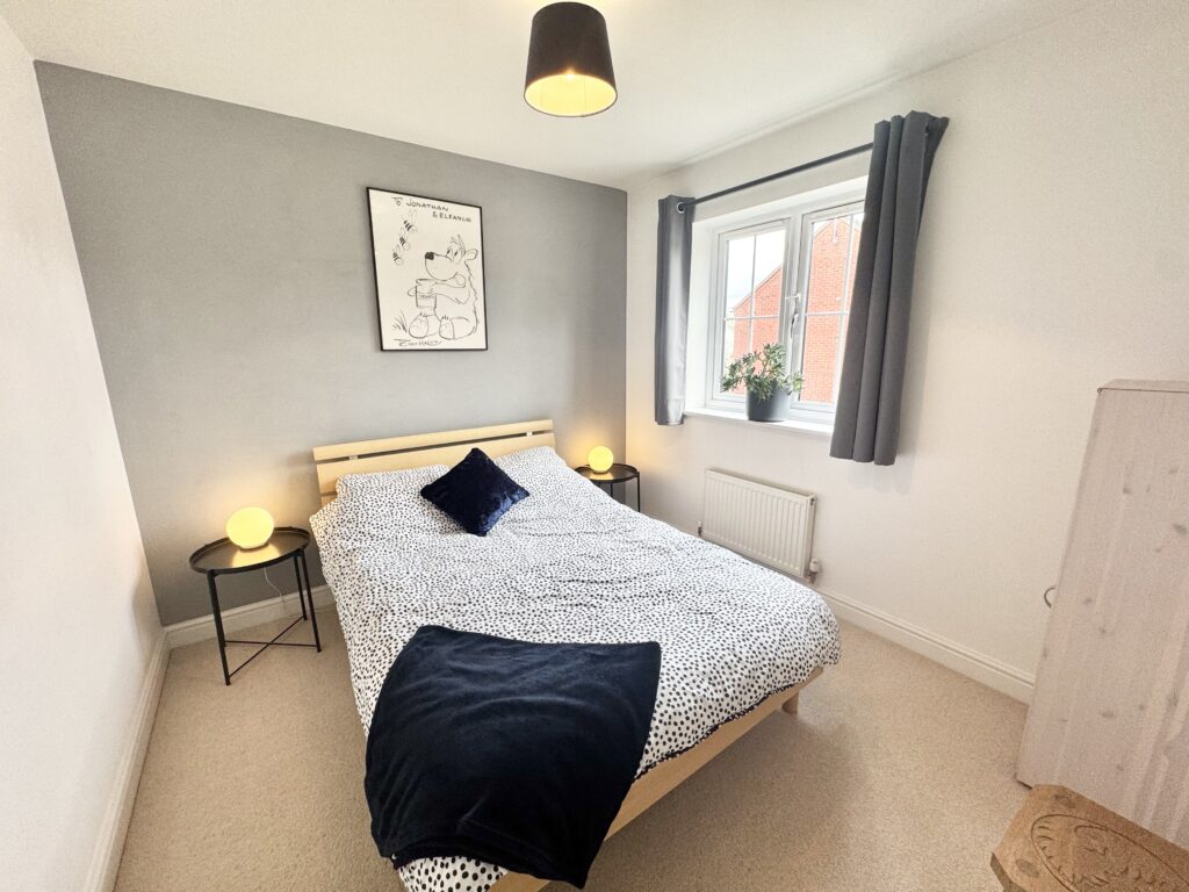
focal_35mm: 14
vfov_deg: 85.7
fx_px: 481
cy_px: 446
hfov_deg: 102.1
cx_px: 594
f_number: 2.2
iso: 100
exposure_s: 1/100
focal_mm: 2.22
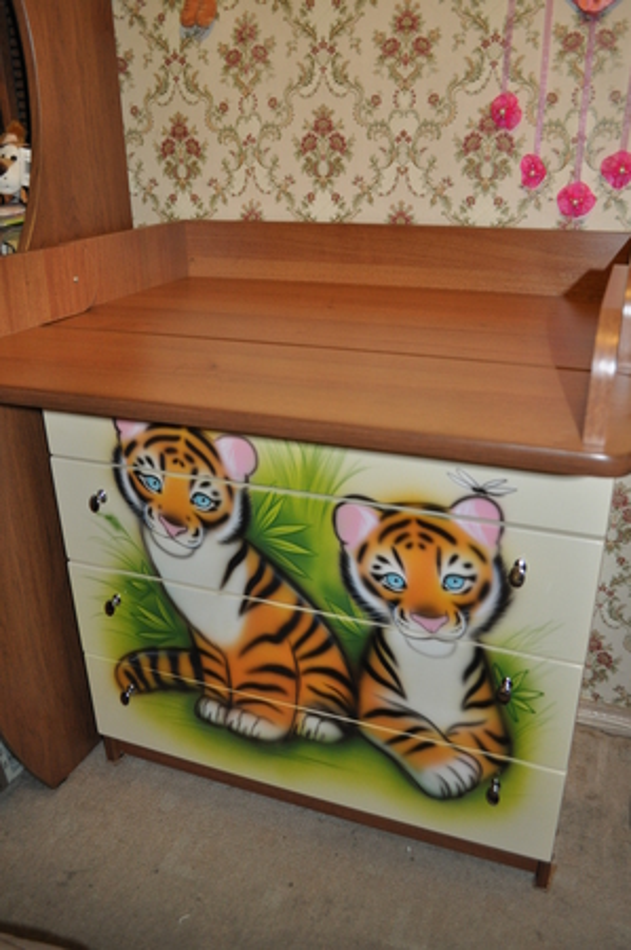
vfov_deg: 62.0
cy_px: 475
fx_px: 791
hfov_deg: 43.5
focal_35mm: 30
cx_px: 316
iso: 800
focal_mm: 20
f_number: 3.8
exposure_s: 1/60
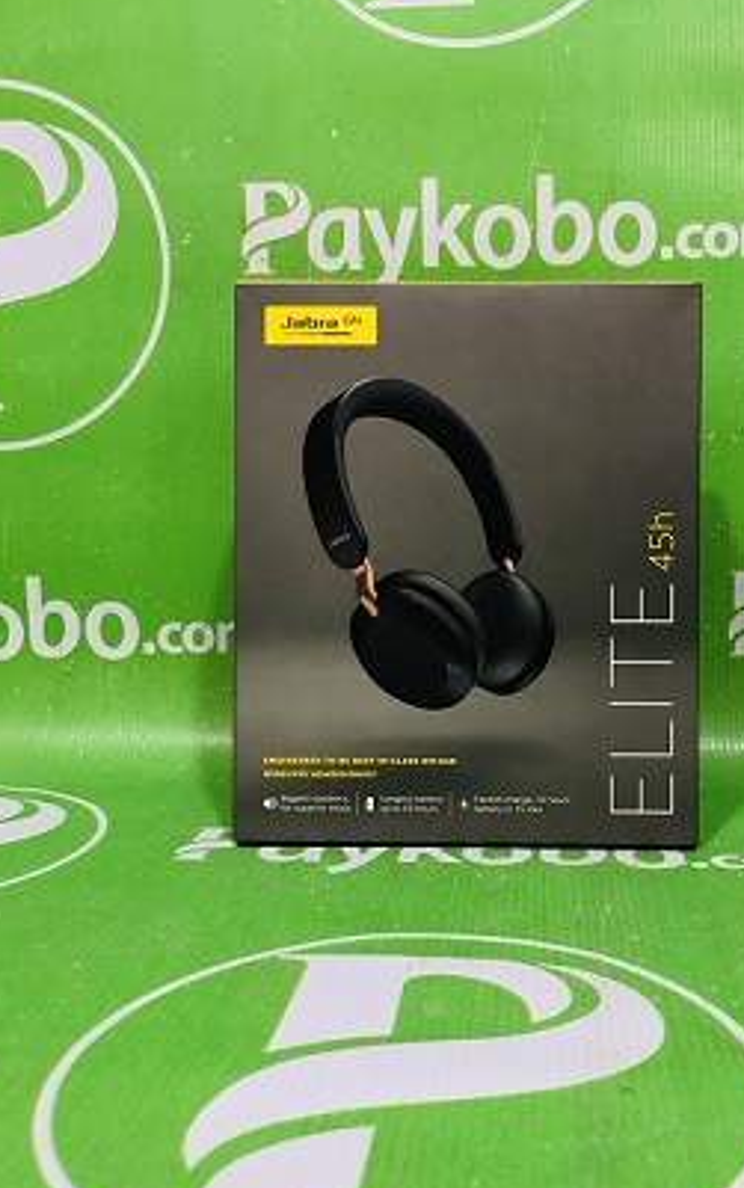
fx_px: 1199
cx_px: 485
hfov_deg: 34.2
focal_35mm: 37
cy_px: 551
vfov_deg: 52.7
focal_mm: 3.99
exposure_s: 1/15
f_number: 1.8
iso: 100
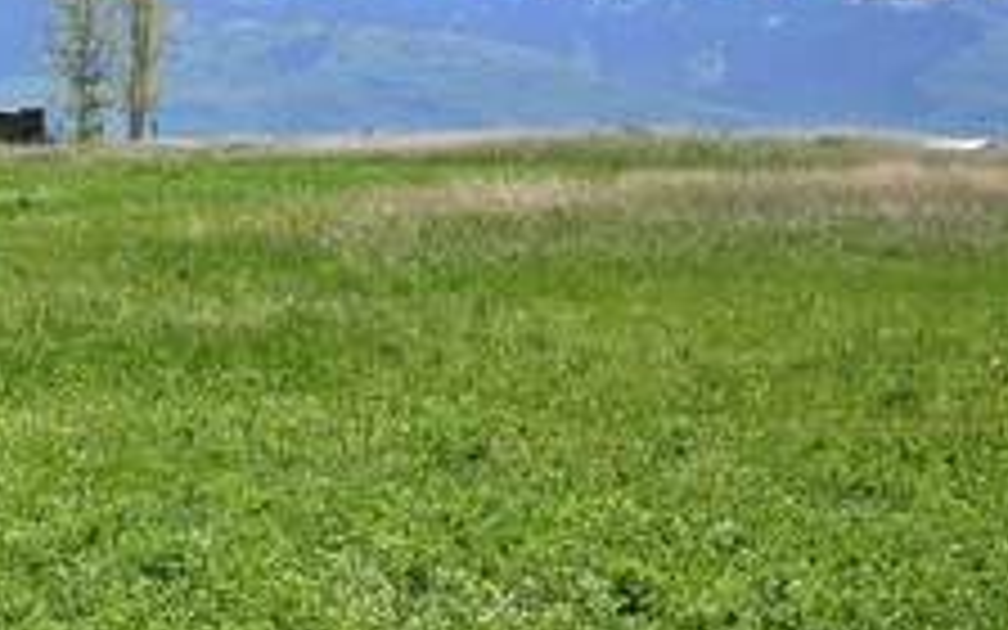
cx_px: -670
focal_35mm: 140
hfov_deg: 13.7
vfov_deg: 9.1
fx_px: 3846
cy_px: 988
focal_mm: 16
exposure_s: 1/4000
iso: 360
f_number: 3.5
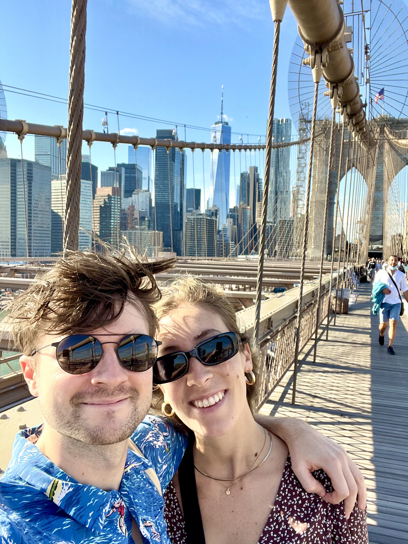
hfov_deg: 46.8
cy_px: 272
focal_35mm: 30
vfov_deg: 60.0
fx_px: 471
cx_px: 204
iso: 25
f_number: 2.2
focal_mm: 2.71
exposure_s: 1/263
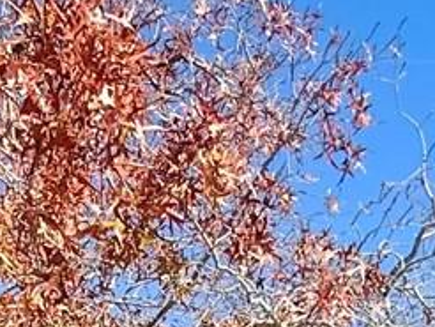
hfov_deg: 21.5
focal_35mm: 91
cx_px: 182
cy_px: 802
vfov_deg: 12.5
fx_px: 1145
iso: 50
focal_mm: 2.22
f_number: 2.2
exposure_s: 1/2237
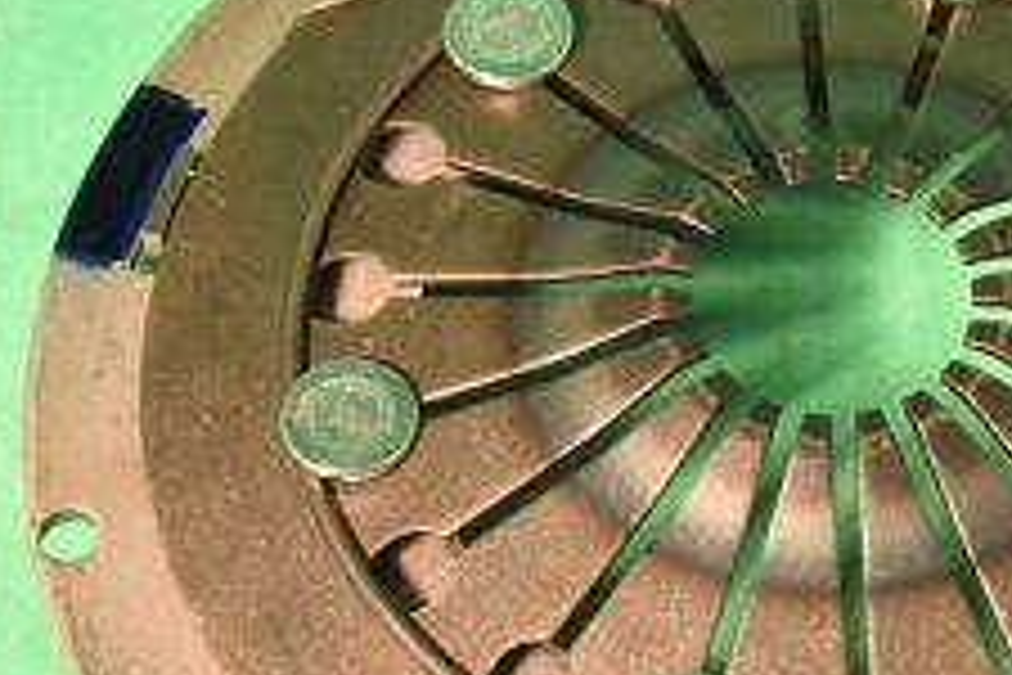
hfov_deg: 12.8
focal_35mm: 160
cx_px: 855
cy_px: 364
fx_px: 4497
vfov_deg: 8.6
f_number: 20
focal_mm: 40
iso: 4000
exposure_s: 1/60
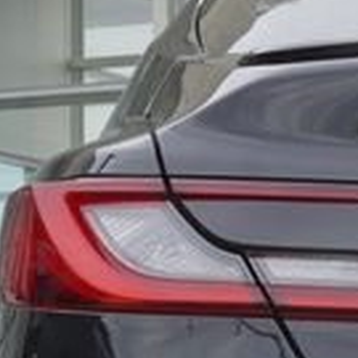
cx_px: 801
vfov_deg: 8.9
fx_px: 2270
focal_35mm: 194
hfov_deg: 8.4
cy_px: 418
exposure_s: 1/60
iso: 160
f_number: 13
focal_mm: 32
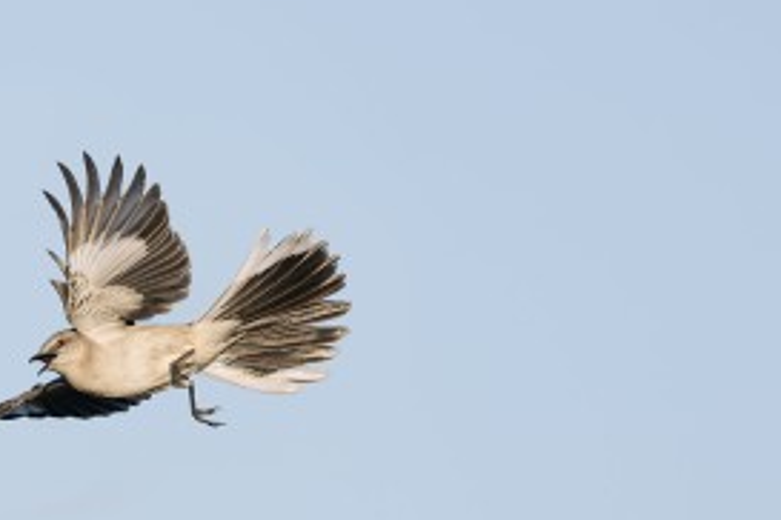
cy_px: 647
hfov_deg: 2.3
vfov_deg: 1.6
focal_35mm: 879
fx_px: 19068
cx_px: -335
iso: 1000
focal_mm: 300
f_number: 4
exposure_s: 1/5000
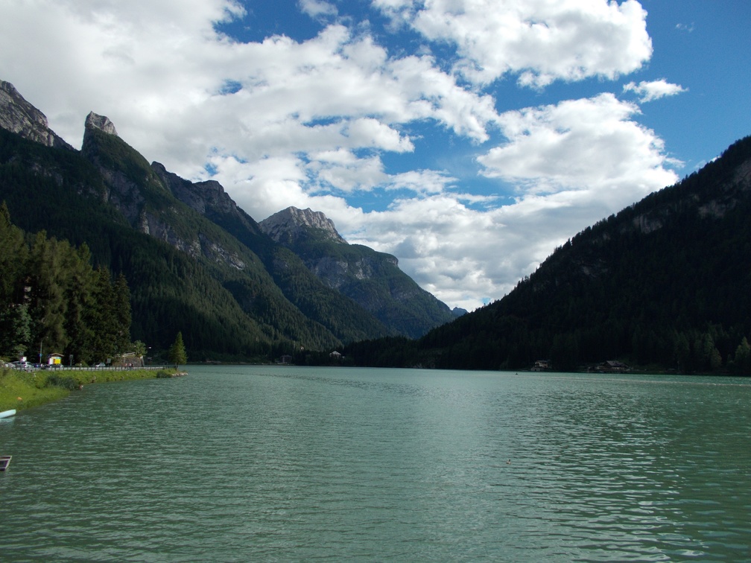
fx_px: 564
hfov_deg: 67.3
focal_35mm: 26
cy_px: 282
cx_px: 376
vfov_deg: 53.1
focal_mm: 4.6
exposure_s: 1/250
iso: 80
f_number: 8
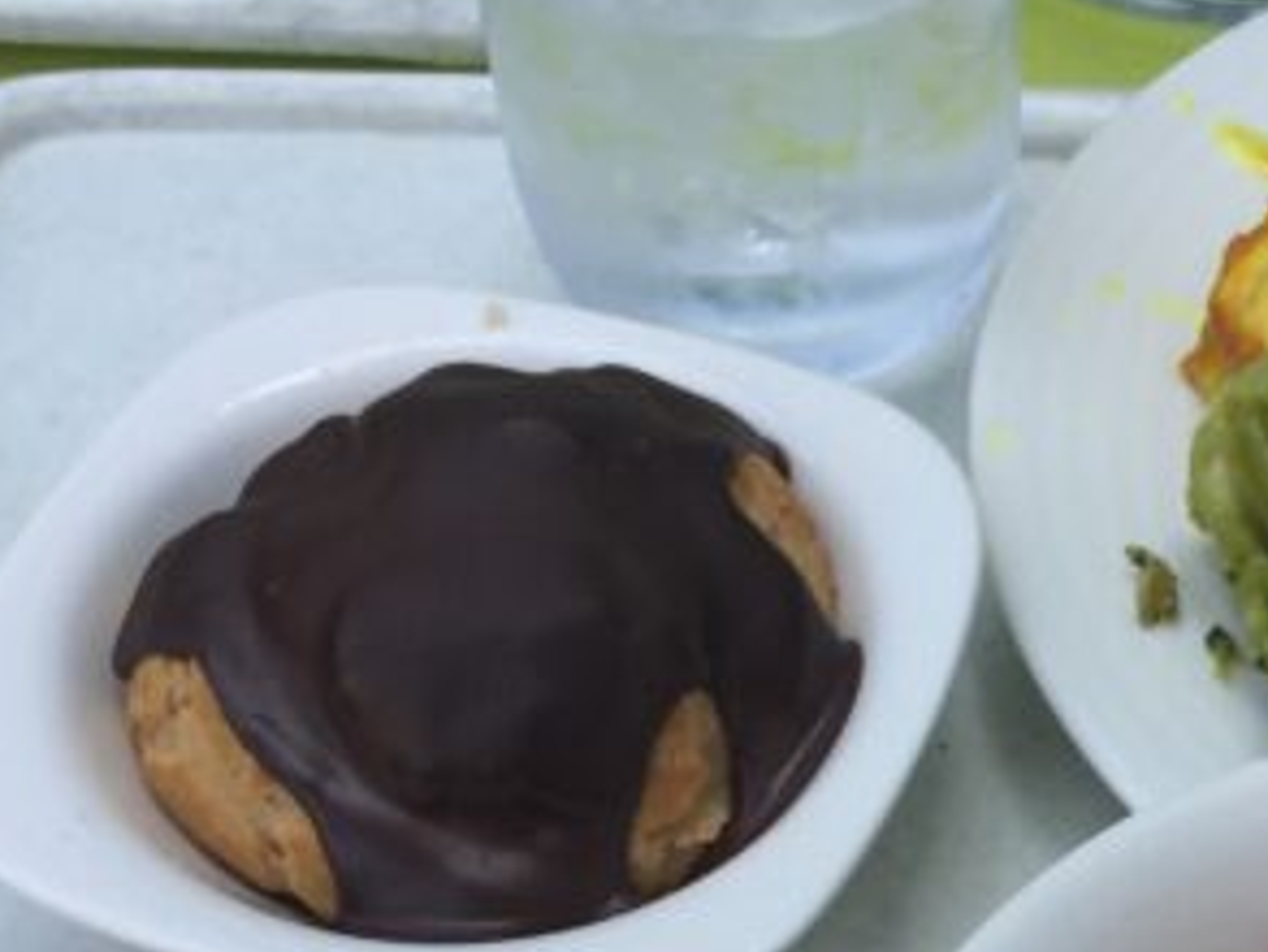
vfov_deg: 18.5
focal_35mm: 76
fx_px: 2785
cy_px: 1095
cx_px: 1264
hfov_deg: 24.5
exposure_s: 1/353
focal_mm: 4.15
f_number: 2.2
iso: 32
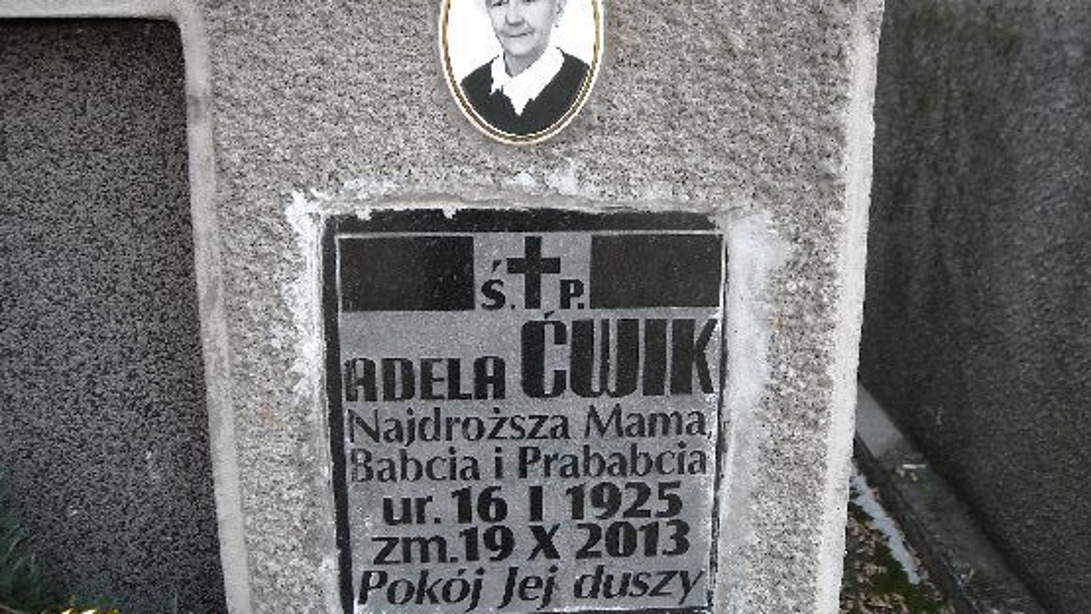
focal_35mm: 44
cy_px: 309
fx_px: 1273
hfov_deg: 46.4
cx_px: 564
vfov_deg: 27.1
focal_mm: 5.7
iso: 208
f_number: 2.8
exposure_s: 1/125
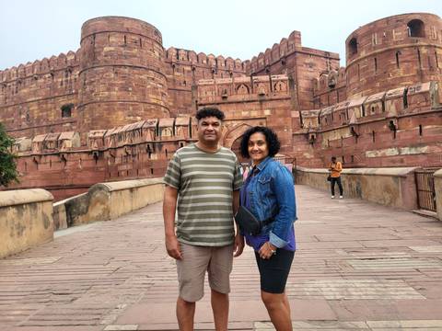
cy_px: 166
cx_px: 221
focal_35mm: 26
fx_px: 332
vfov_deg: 53.1
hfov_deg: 67.3
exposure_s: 1/699
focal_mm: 5.4
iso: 40
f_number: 1.8
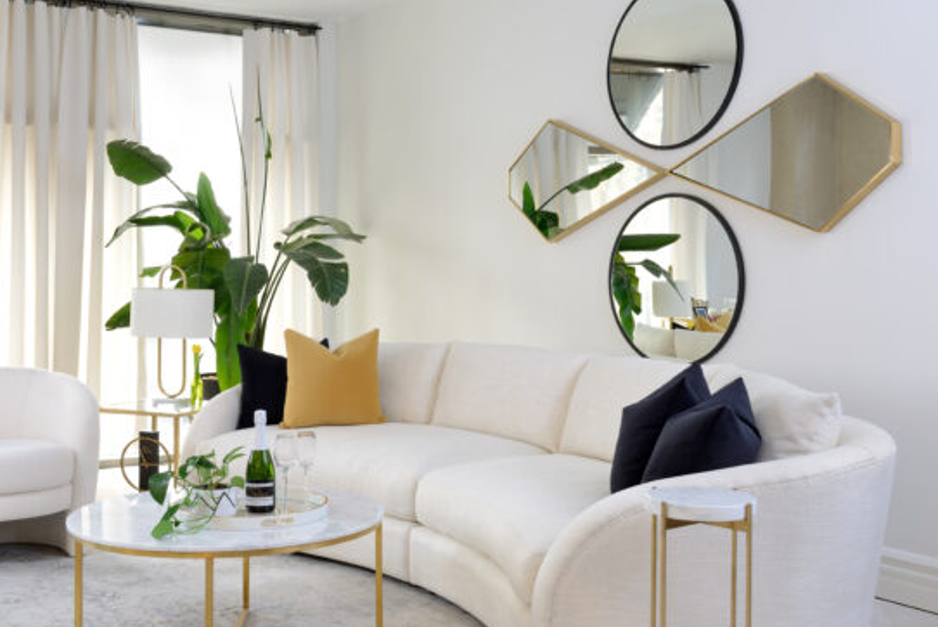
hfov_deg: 46.2
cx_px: 395
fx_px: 1095
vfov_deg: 31.9
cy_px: 368
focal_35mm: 42
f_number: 11
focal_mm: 32
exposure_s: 1/100
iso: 100
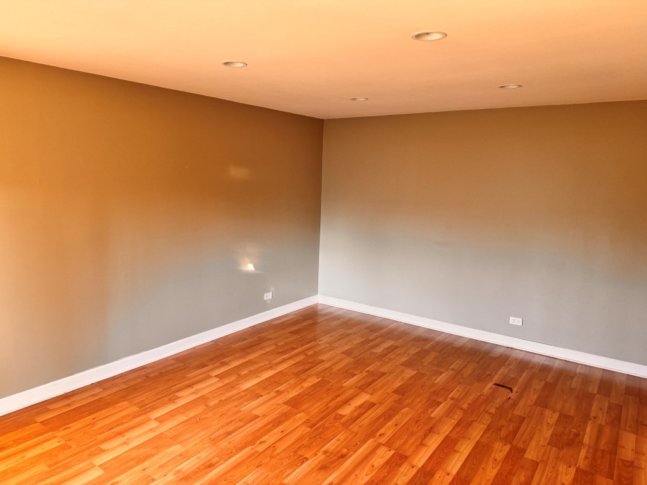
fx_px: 449
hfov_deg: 71.6
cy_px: 242
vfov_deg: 56.8
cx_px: 324
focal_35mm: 24
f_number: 1.78
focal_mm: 6.86
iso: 200
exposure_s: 1/90
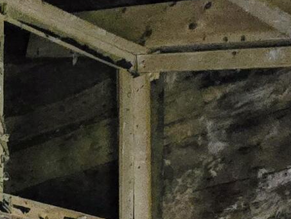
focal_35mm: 86
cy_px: 457
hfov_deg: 18.6
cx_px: -206
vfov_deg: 14.0
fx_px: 723
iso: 1600
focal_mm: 2.2
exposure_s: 1/24
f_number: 2.2
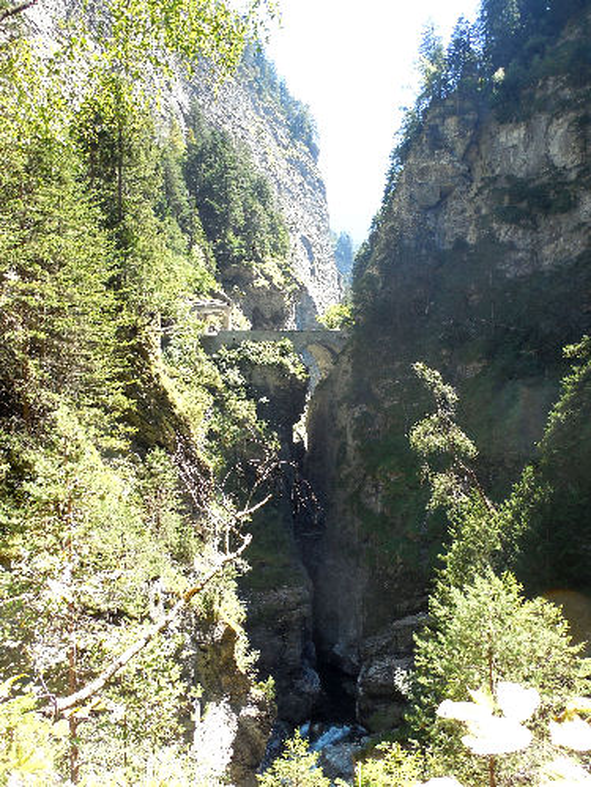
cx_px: 296
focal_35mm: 25
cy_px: 394
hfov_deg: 54.9
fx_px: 569
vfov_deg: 69.4
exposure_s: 1/160
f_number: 3.3
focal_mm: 4.5
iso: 125
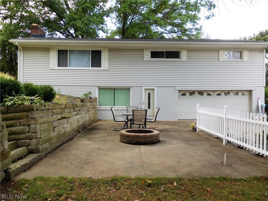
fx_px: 194
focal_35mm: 25
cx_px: 134
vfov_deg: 54.9
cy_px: 100
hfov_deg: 69.4
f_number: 3.4
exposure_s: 1/200
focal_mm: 4.5
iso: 125
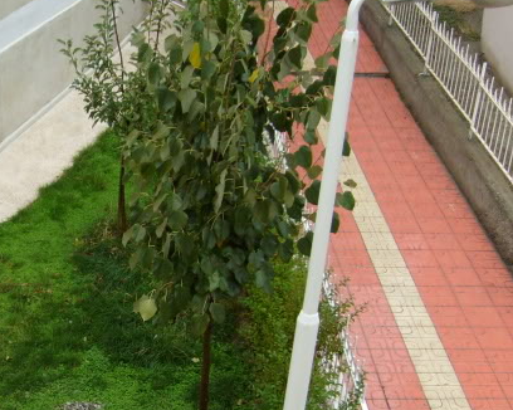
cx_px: 73
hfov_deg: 27.5
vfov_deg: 22.8
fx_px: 1017
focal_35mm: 67
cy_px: 218
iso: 80
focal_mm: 5.8
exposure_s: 1/250
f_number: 2.8
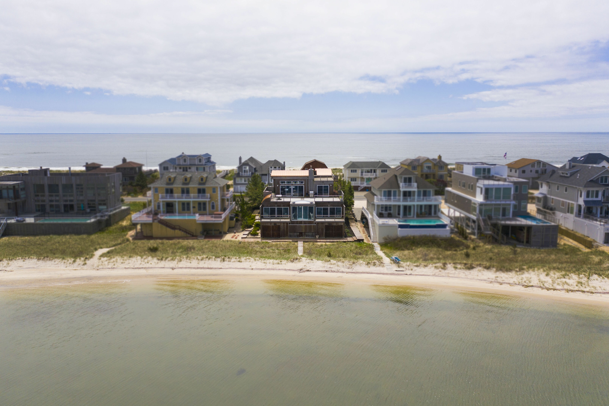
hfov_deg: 65.5
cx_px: 304
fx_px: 473
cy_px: 203
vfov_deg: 46.4
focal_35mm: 28
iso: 100
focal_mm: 10.26
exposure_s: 1/2500
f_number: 3.5
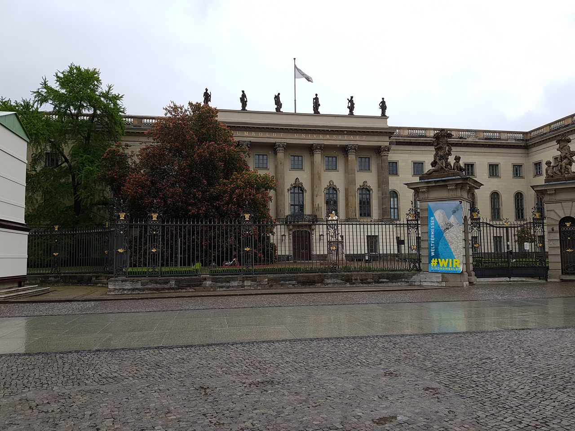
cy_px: 216
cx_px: 288
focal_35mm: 26
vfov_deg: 53.1
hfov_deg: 67.3
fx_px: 432
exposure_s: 1/1436
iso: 50
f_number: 1.7
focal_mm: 4.2
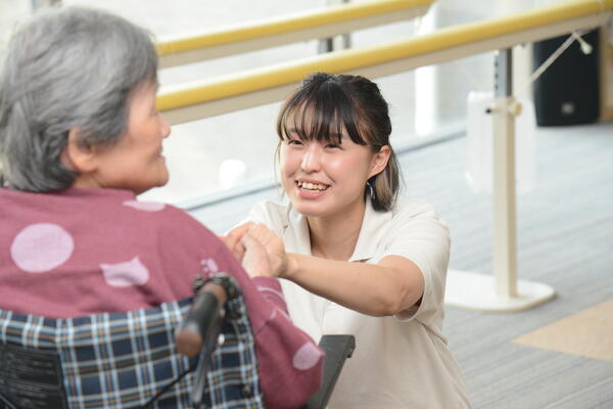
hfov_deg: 17.1
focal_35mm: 120
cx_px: 306
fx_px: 2043
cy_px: 204
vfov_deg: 11.4
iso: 1250
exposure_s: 1/125
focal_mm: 120
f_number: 5
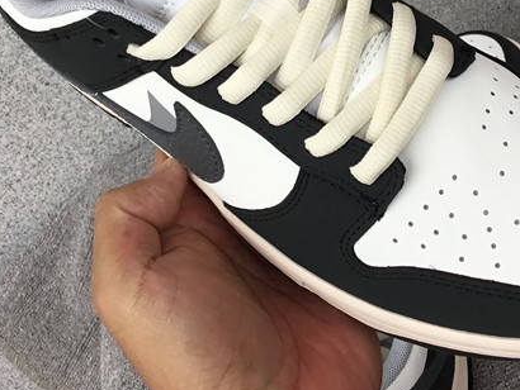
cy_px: 23
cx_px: 301
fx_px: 1022
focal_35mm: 68
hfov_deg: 28.5
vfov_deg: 21.1
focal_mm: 3.3
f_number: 2.4
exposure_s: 1/215
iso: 25
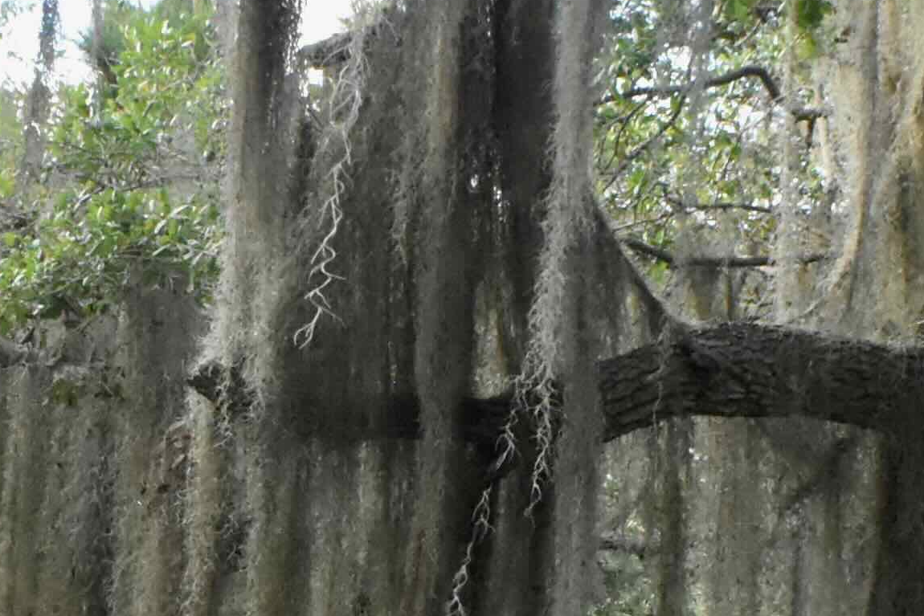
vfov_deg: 12.6
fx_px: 2798
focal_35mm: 109
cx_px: 620
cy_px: 332
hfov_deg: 18.7
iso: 4000
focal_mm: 18
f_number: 10
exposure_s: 1/320
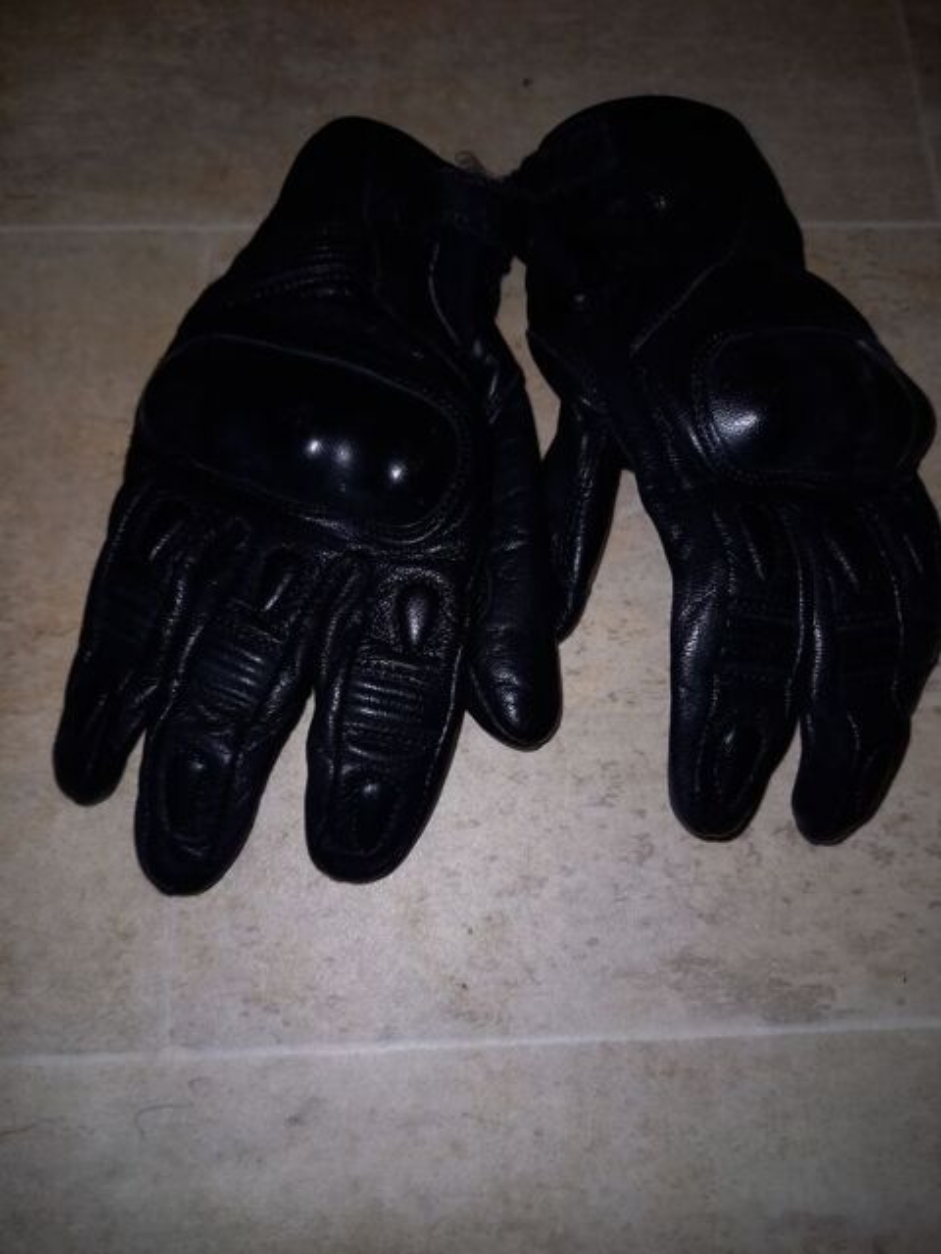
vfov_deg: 69.4
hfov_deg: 54.9
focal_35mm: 25
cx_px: 470
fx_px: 906
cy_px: 627
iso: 80
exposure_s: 1/50
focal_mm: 4.65
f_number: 1.8
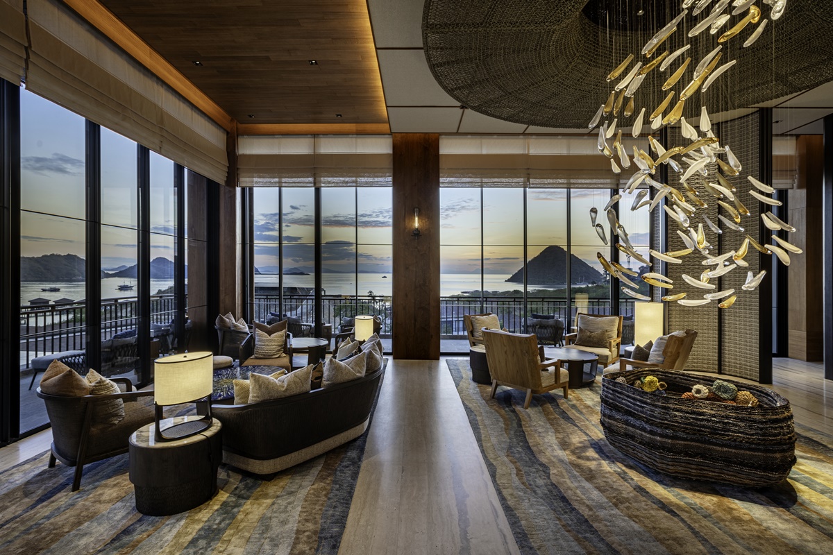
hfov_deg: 96.7
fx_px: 370
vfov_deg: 73.7
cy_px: 278
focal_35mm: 16
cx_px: 416
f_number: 11
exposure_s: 1/25
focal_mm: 16
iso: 100
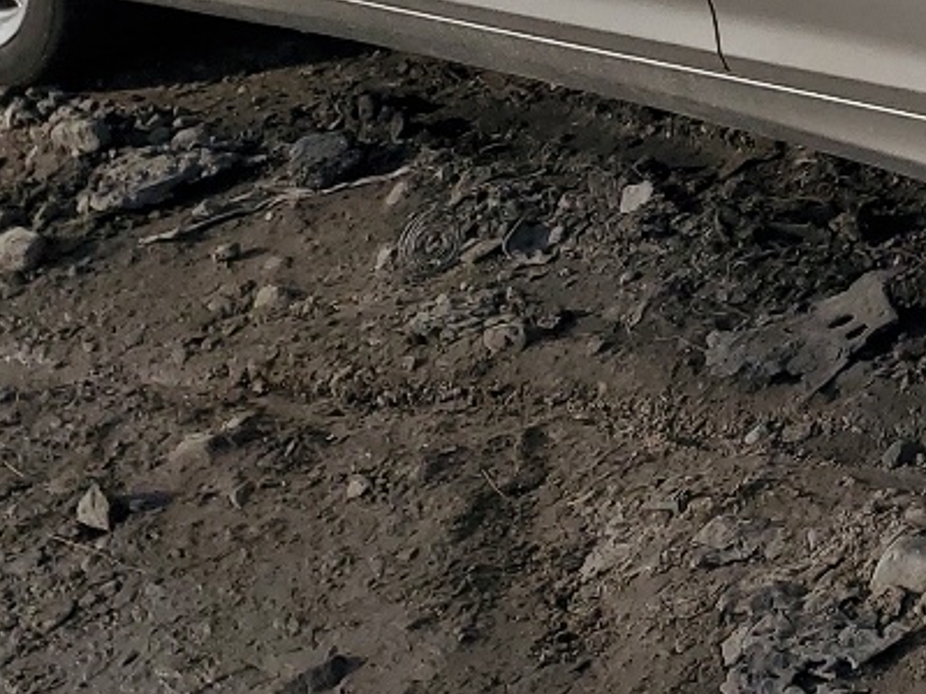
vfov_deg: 13.8
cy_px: -167
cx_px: 1401
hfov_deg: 17.0
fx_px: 2782
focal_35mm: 104
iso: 50
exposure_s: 1/10000
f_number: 1.5
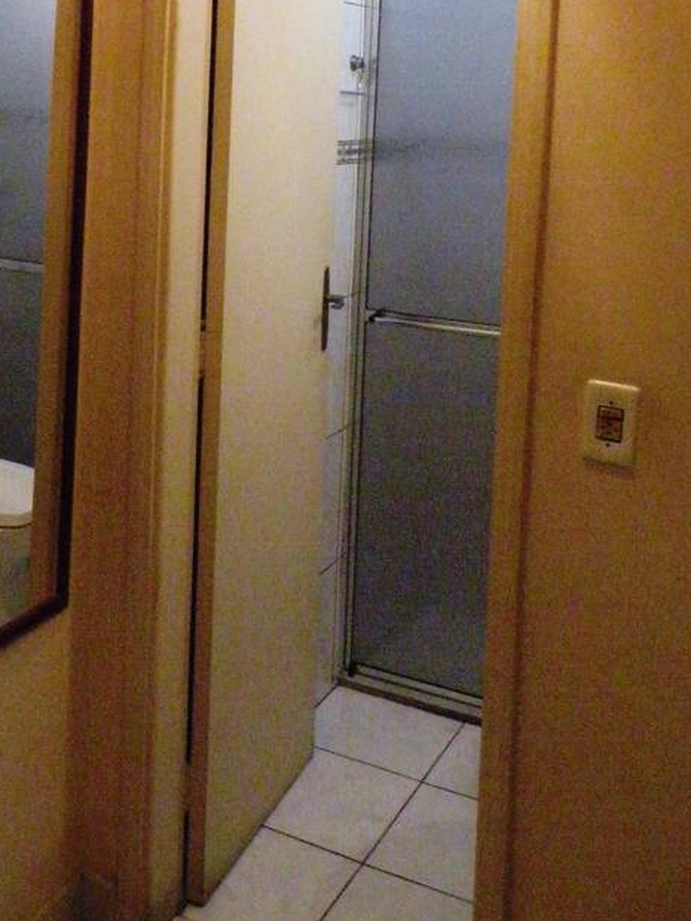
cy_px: 143
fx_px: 1251
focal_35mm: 47
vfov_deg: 38.4
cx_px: 211
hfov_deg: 30.6
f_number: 2.8
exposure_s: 1/260
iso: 1186
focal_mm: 4.7
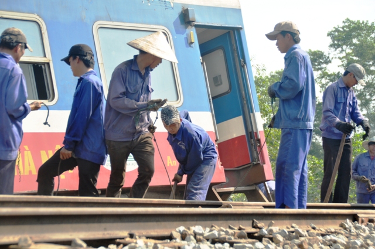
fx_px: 1092
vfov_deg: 13.0
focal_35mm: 105
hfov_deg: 19.5
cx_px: 188
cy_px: 124
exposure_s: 1/400
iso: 200
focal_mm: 70
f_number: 5.6
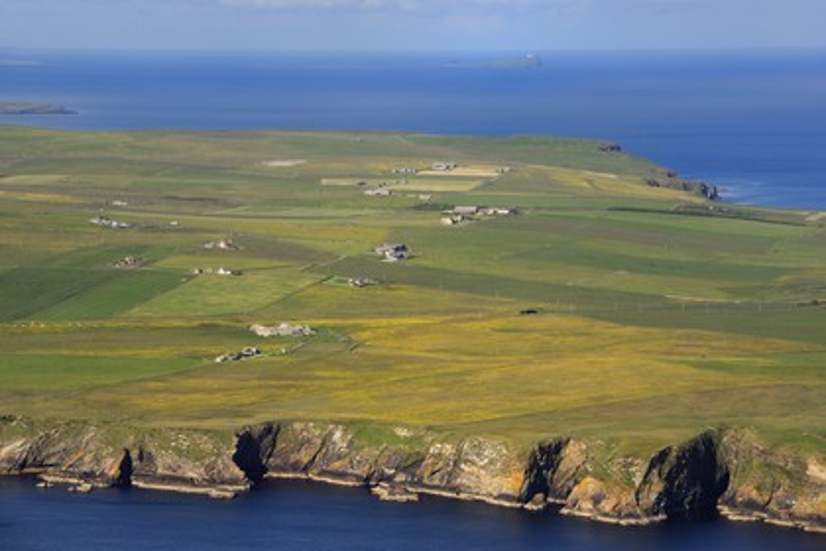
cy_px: 276
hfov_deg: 12.8
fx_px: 3671
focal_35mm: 160
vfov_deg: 8.6
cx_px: 413
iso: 400
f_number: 10
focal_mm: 160
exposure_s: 1/800
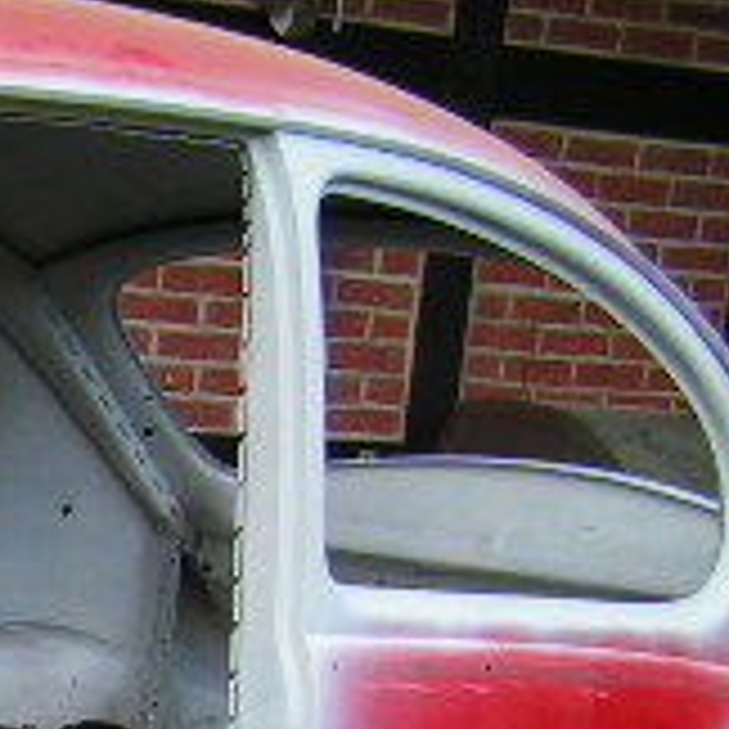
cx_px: -562
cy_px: 1030
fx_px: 3169
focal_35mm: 133
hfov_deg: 12.1
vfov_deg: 12.6
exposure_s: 1/40
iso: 50
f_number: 3.2
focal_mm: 6.3
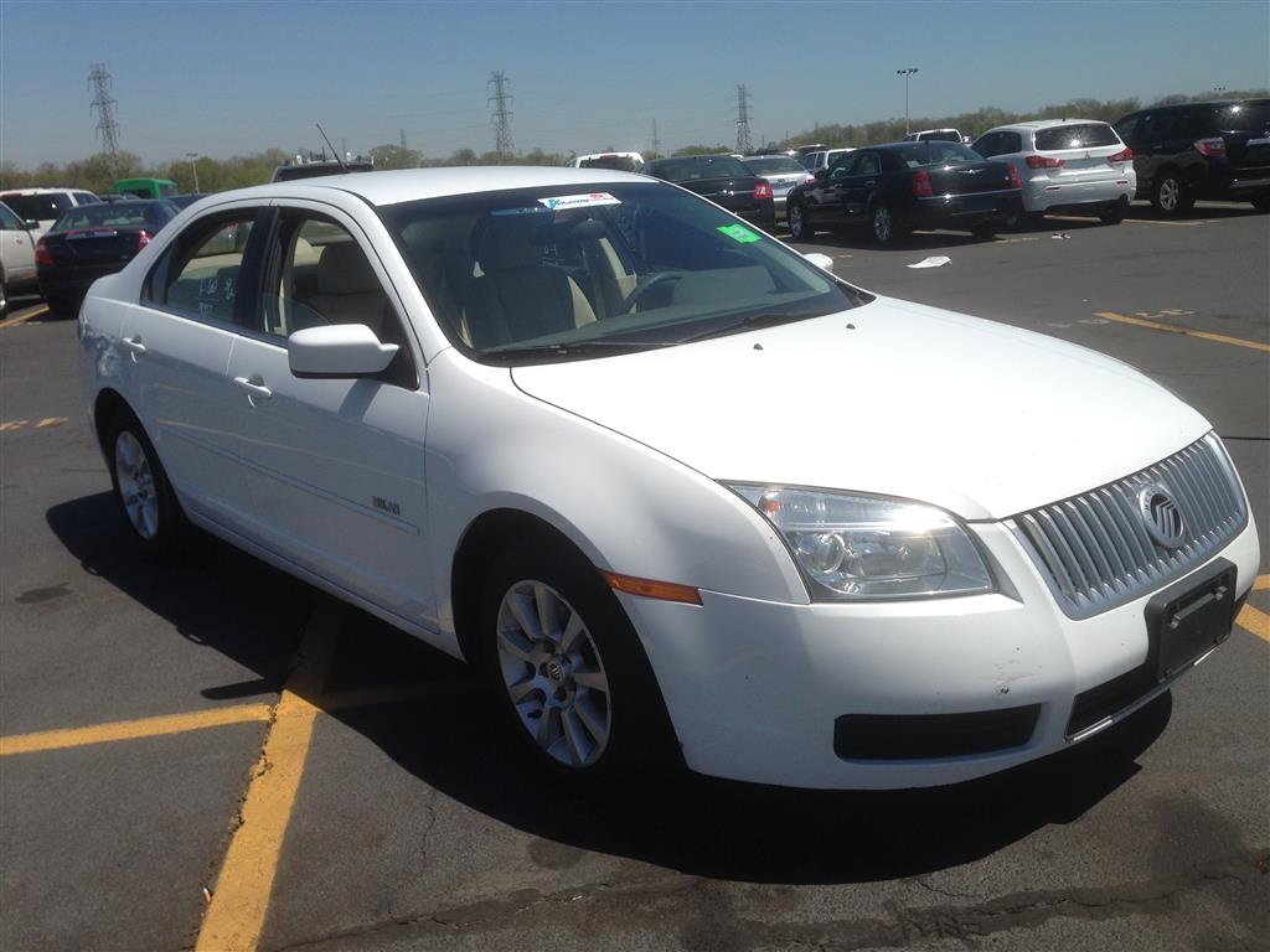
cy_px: 476
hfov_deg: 55.4
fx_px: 1211
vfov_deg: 42.9
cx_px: 635
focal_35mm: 33
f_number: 2.4
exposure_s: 1/2169
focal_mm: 4.13
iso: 50
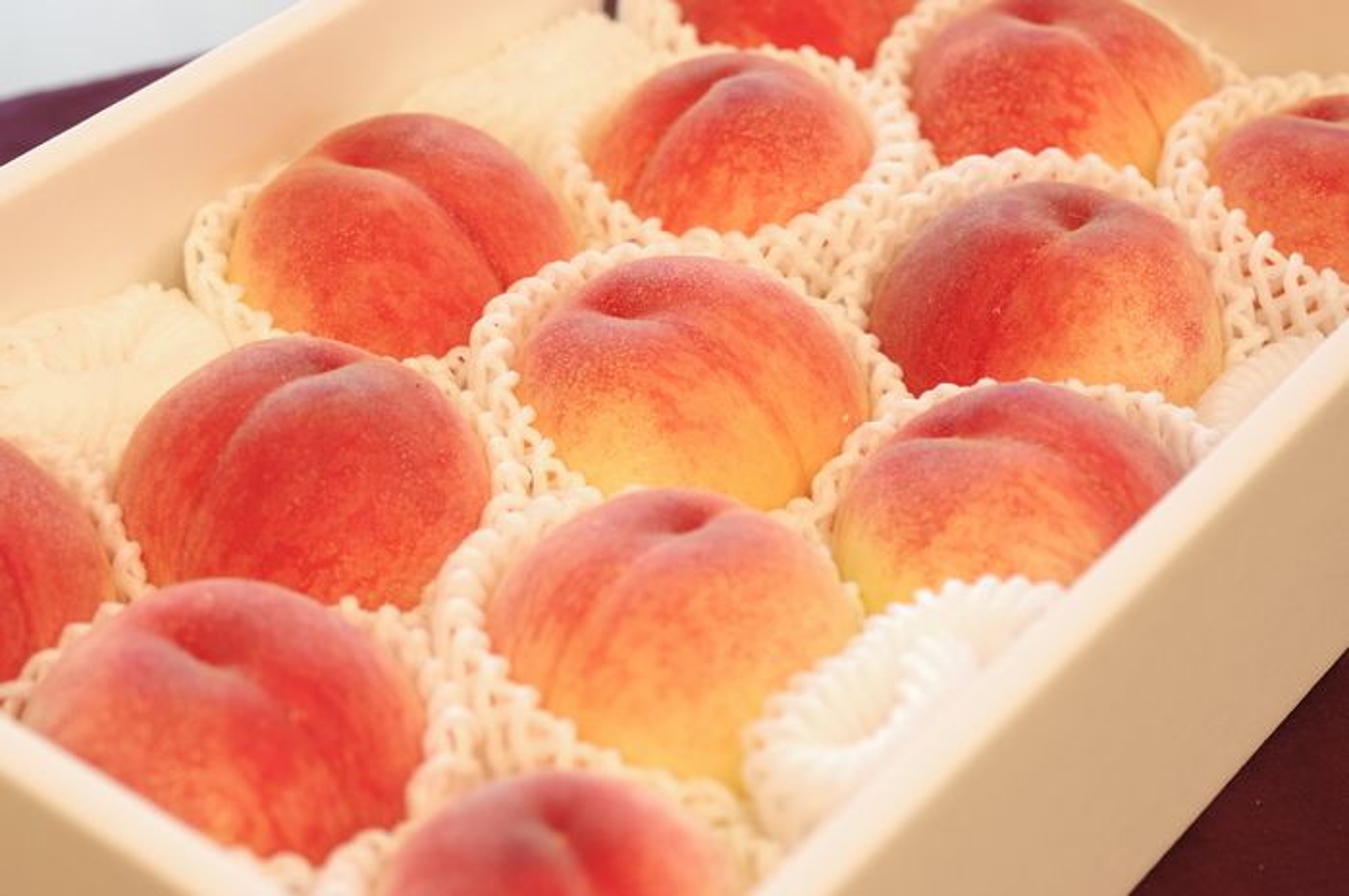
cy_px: 448
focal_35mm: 75
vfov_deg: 18.1
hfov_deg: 27.0
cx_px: 674
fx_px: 2807
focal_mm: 50
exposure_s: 1/100
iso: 800
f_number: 4
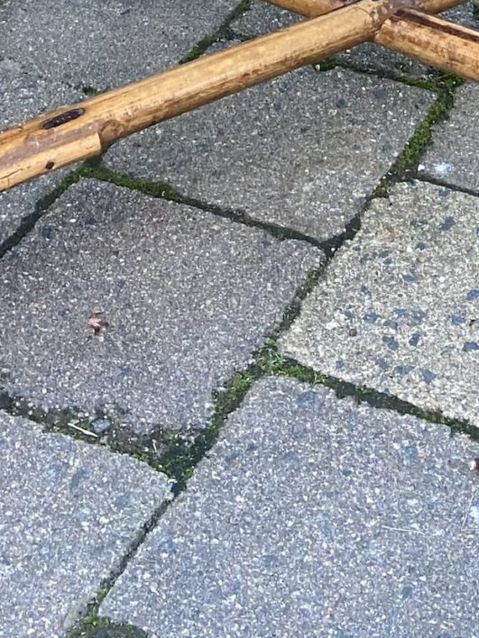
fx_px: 1734
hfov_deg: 15.6
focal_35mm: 94
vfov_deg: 17.9
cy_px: -399
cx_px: 382
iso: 125
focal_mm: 4.25
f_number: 1.8
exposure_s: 1/70
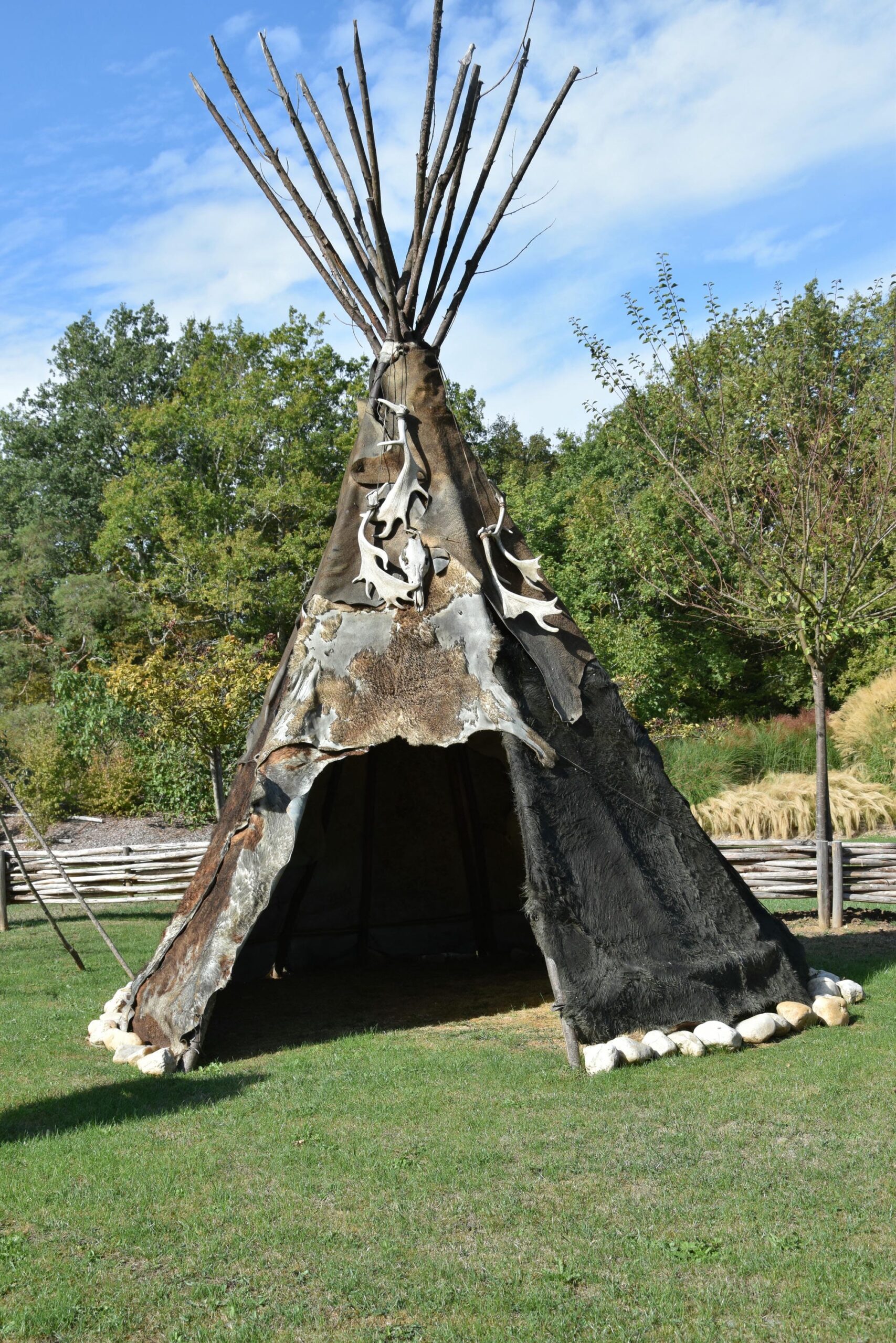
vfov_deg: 43.6
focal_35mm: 45
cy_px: 672
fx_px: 1680
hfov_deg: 29.9
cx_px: 448
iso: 200
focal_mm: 30
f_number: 9
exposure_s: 1/320
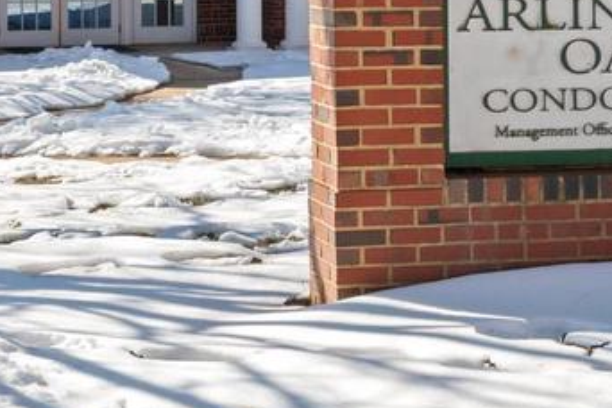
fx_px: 2074
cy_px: -82
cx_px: 222
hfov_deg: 16.8
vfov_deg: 11.0
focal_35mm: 122
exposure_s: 1/320
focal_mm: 29
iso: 640
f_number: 9
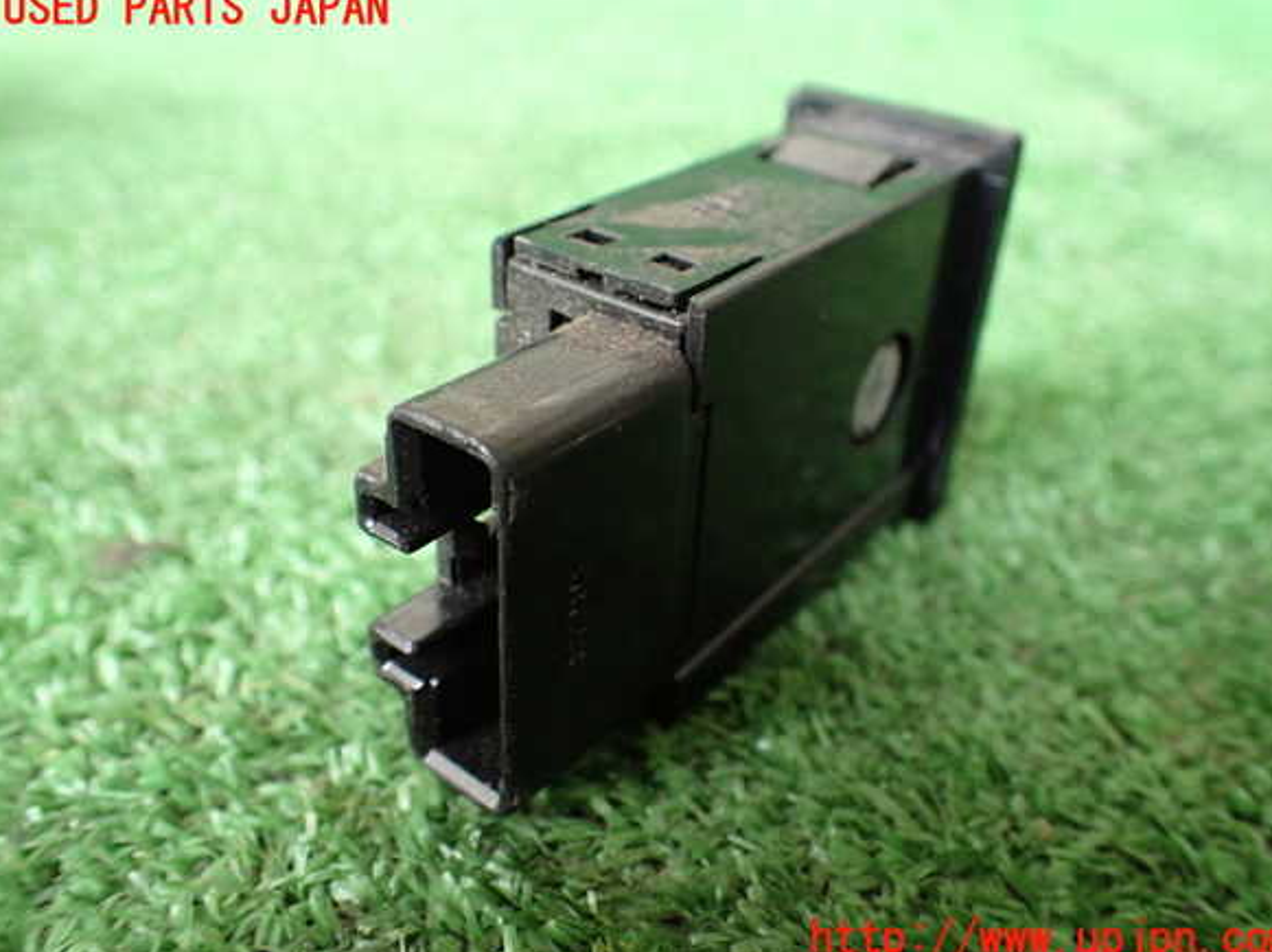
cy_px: 475
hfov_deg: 58.4
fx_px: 1138
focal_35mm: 31
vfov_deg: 45.4
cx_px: 648
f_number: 2.3
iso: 640
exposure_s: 1/125
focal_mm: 5.4
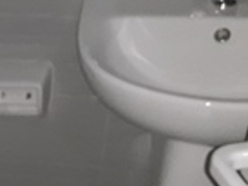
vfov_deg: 15.7
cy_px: 237
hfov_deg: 18.9
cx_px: -131
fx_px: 645
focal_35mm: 90
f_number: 1.9
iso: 250
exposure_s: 1/25
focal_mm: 3.6
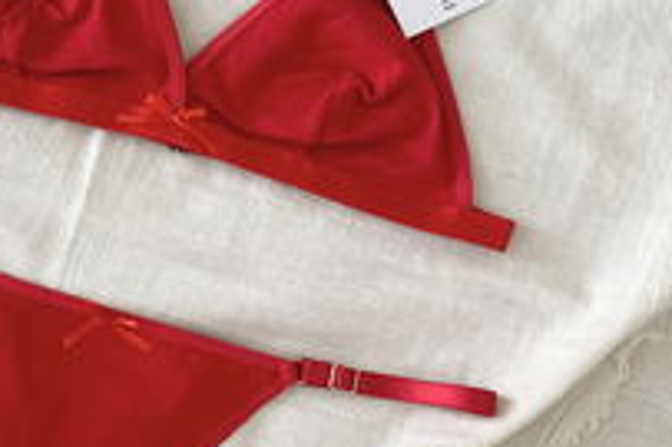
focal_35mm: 71
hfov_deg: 27.9
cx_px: 139
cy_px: 161
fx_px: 1324
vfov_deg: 19.1
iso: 80
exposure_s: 1/100
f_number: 1.8
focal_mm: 4.25
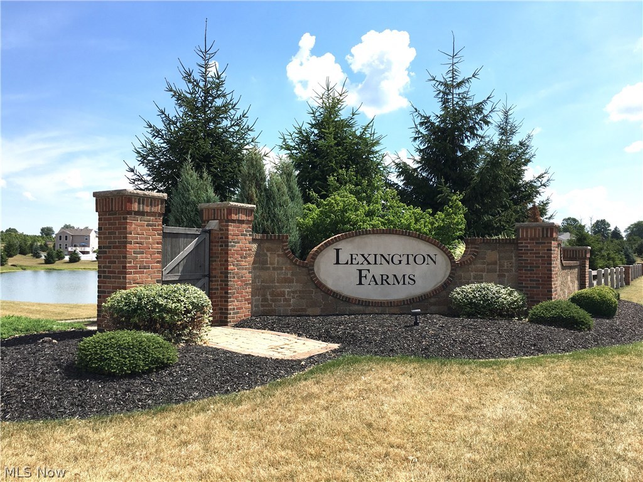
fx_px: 539
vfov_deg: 48.2
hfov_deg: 61.7
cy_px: 241
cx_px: 322
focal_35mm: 29
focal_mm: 4.15
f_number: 2.2
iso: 25
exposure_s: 1/1672
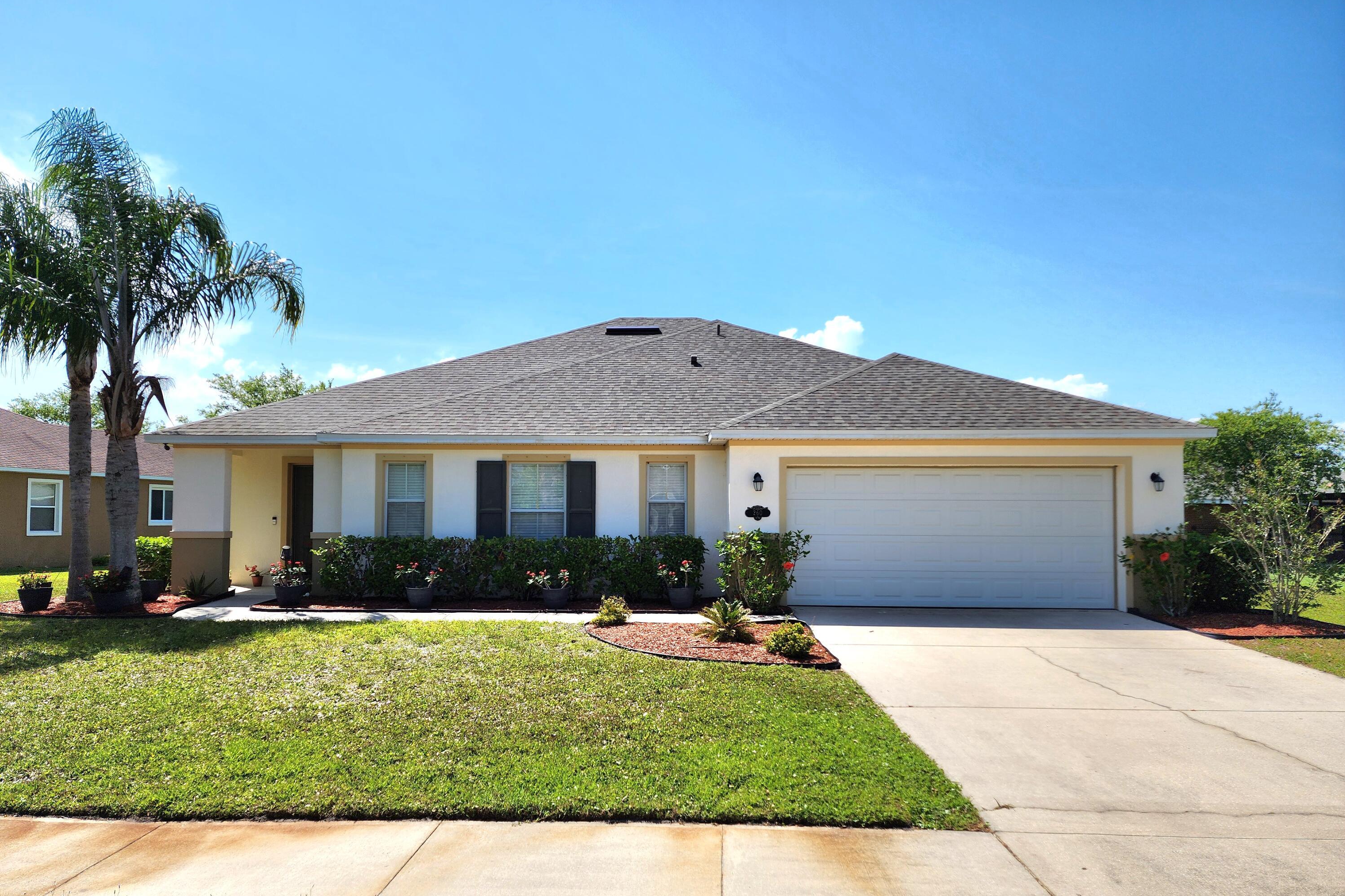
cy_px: 495
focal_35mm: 24
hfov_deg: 73.7
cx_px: 674
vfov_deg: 53.0
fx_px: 897
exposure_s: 1/1667
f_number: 1.8
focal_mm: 6.4
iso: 12
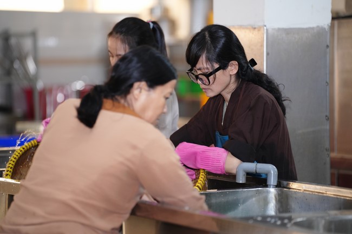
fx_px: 1466
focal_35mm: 150
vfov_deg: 9.1
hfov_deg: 13.7
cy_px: 117
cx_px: 176
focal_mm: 150
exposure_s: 1/100
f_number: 2.8
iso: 2000
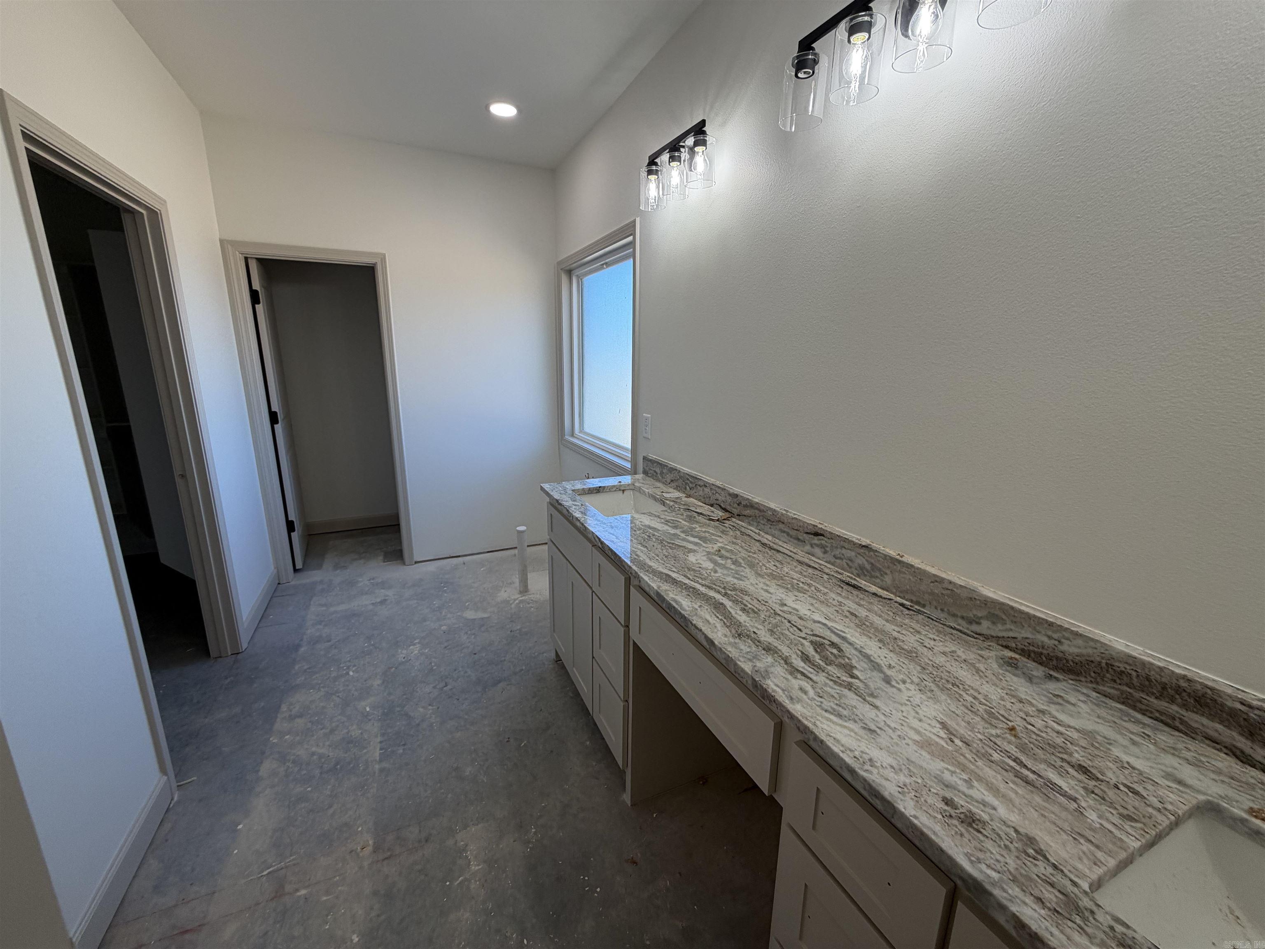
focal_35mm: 14
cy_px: 474
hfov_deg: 102.1
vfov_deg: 85.7
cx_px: 632
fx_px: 512
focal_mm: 2.22
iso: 32
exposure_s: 1/120
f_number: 2.2
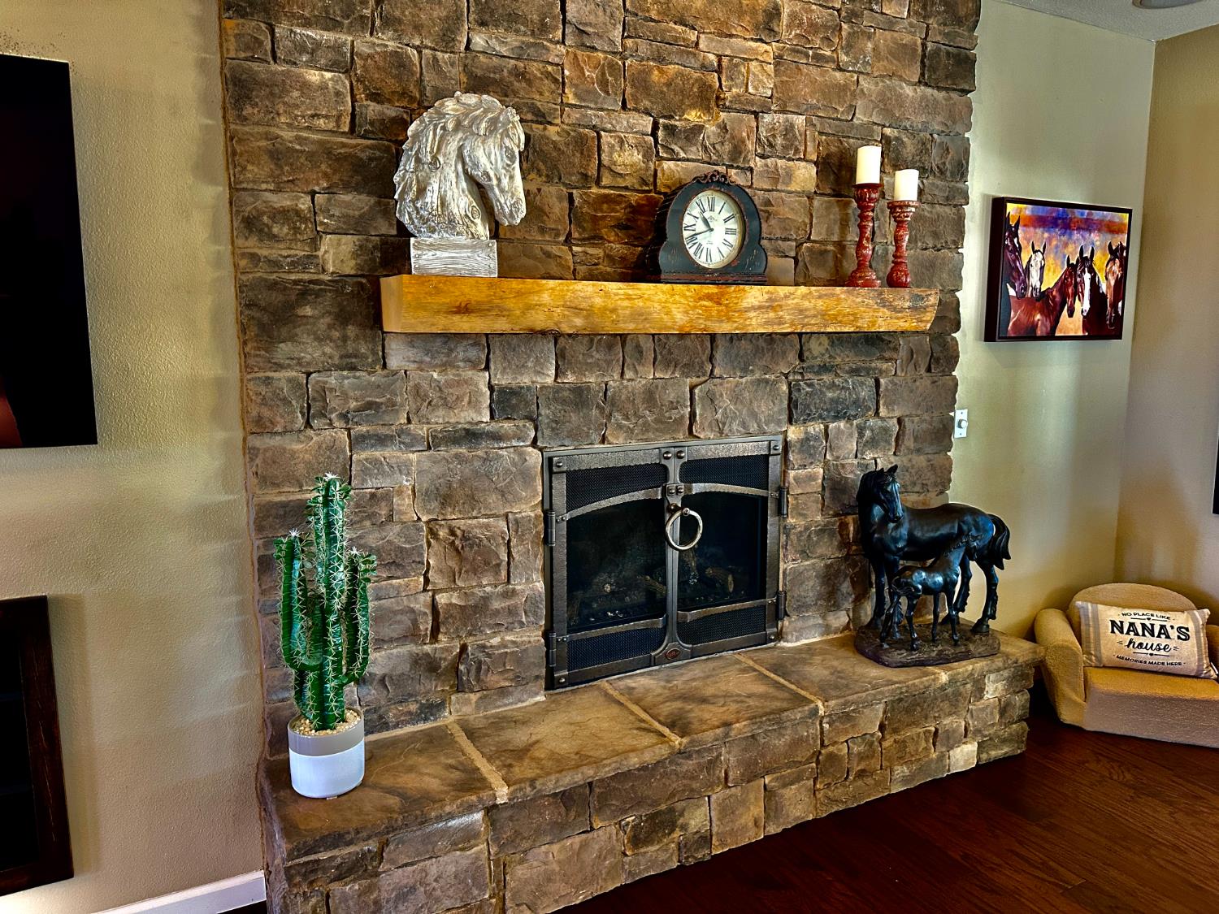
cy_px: 457
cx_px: 610
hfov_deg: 71.6
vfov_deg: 56.8
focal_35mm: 24
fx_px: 845
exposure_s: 1/60
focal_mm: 6.86
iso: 400
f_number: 1.78
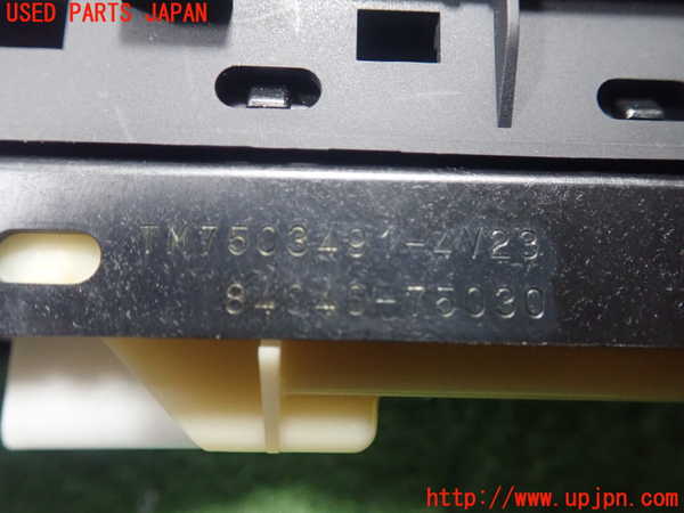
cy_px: 256
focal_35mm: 30
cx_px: 342
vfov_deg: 46.8
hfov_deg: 60.0
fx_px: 593
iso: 800
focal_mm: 5.5
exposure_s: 1/80
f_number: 2.3
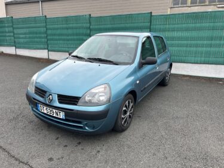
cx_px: 112
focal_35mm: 26
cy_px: 84
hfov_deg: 67.3
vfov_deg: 53.0
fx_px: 168
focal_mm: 5.7
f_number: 1.5
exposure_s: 1/1089
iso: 50
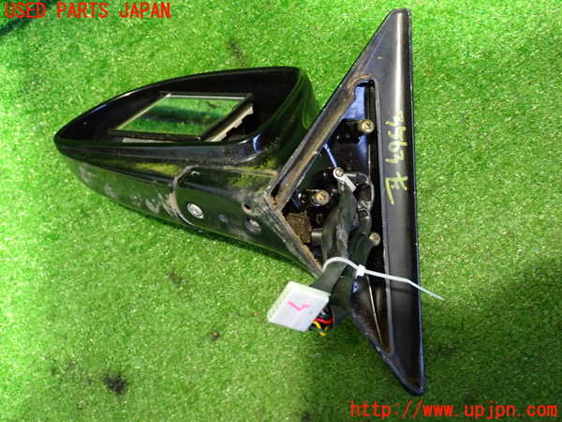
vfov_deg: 39.7
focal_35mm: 36
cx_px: 281
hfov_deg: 51.4
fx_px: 584
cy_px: 211
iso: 800
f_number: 2.5
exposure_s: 1/13
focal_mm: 6.37
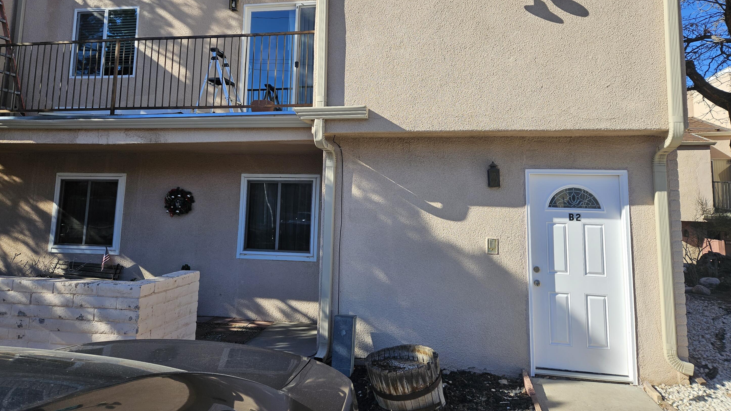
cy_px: 144
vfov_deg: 43.9
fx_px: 504
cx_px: 359
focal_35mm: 26
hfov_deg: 71.9
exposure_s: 1/1636
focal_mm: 5.4
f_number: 1.8
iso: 32
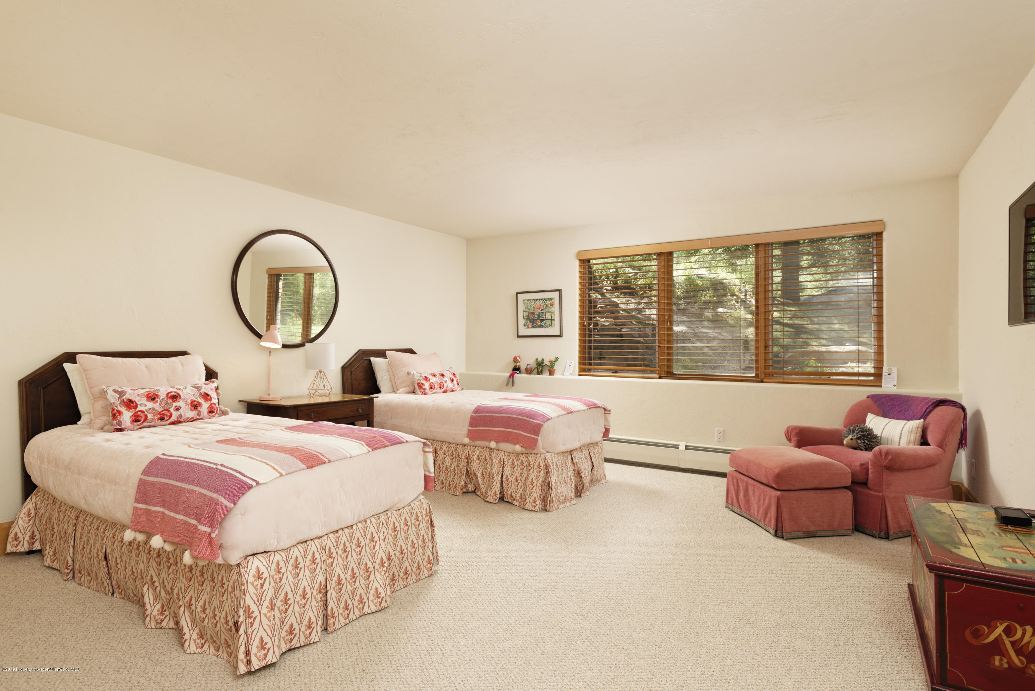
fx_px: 546
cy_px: 346
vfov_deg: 64.6
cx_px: 518
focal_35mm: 19
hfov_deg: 86.9
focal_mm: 19
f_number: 7.1
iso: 800
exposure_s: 1/200
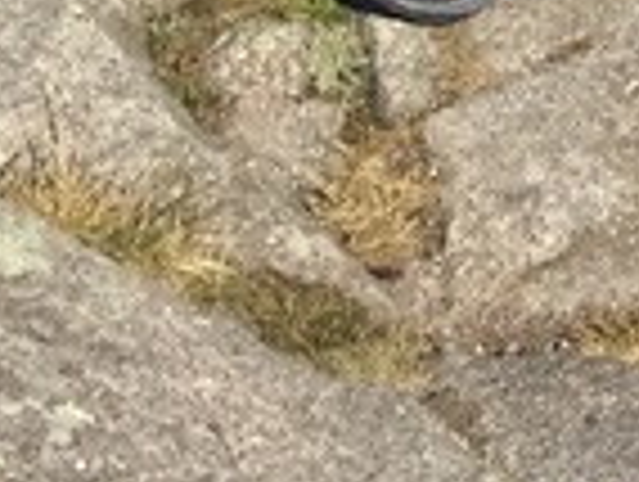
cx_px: 1737
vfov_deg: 6.3
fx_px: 3865
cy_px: -1189
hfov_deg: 8.3
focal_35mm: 209
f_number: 2.2
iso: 32
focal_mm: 4.15
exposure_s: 1/2475
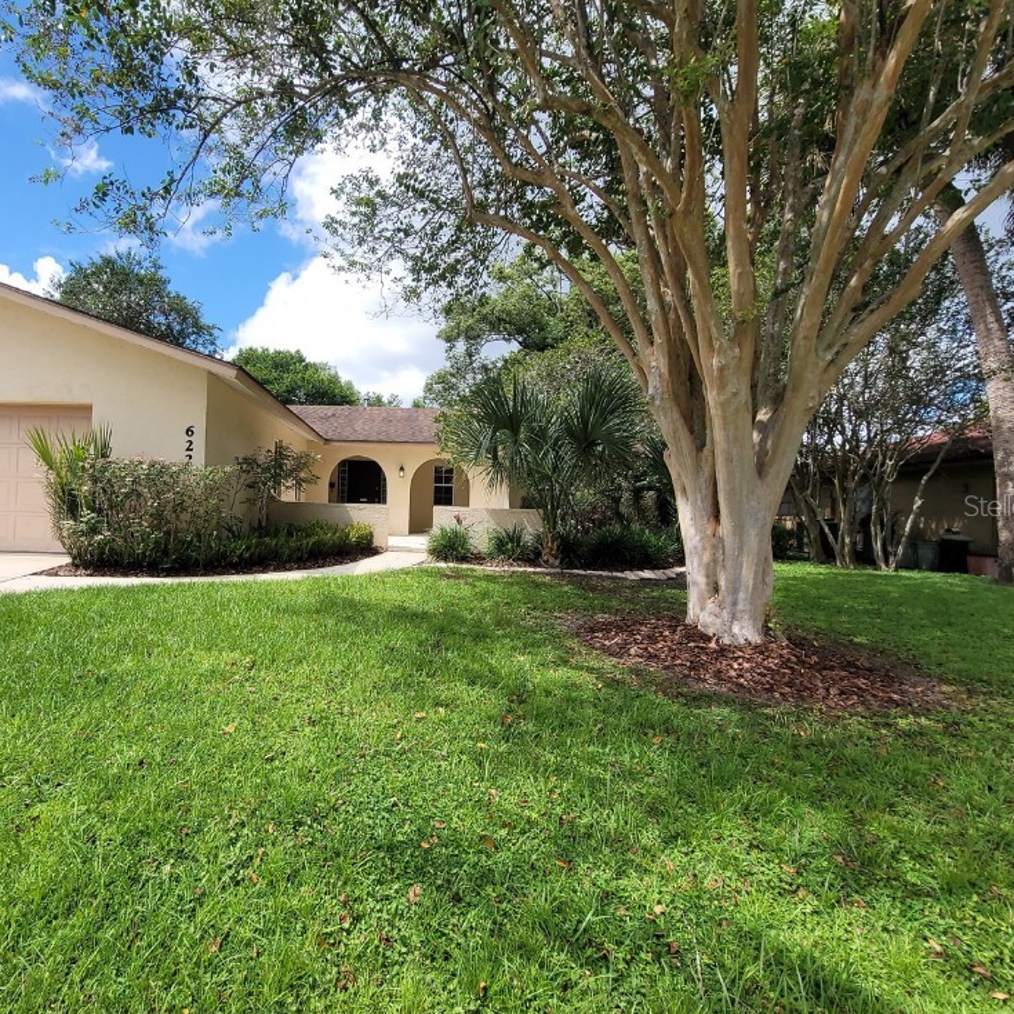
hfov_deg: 85.9
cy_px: 505
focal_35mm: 16
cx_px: 388
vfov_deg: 87.4
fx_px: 530
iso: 64
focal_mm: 2.2
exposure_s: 1/1493
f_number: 2.2
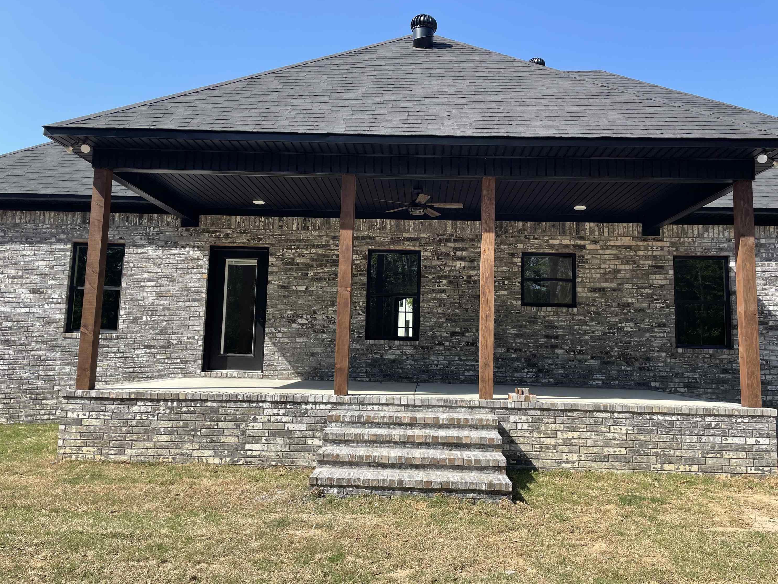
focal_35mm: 27
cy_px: 285
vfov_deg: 51.4
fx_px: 607
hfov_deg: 65.3
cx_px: 399
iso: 32
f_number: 1.6
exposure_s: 1/1795
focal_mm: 4.2
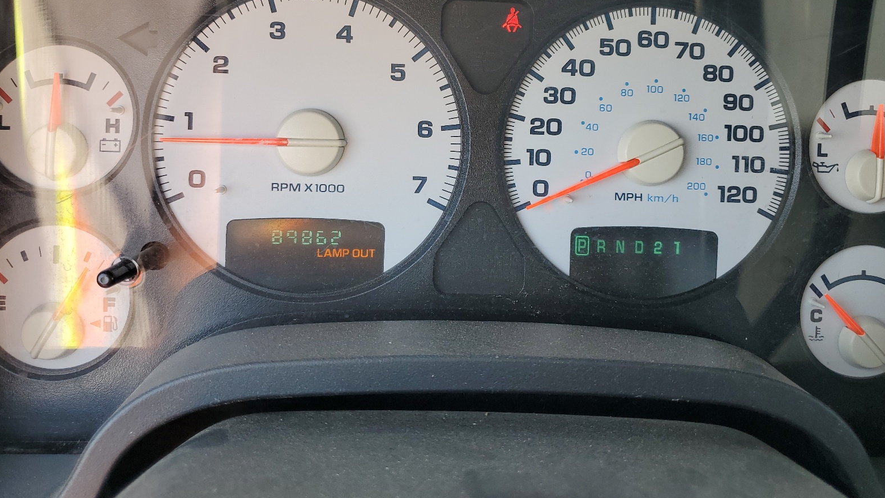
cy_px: 162
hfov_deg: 66.1
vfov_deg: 39.6
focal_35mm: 29
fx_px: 680
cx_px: 451
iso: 50
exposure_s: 1/217
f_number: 1.5
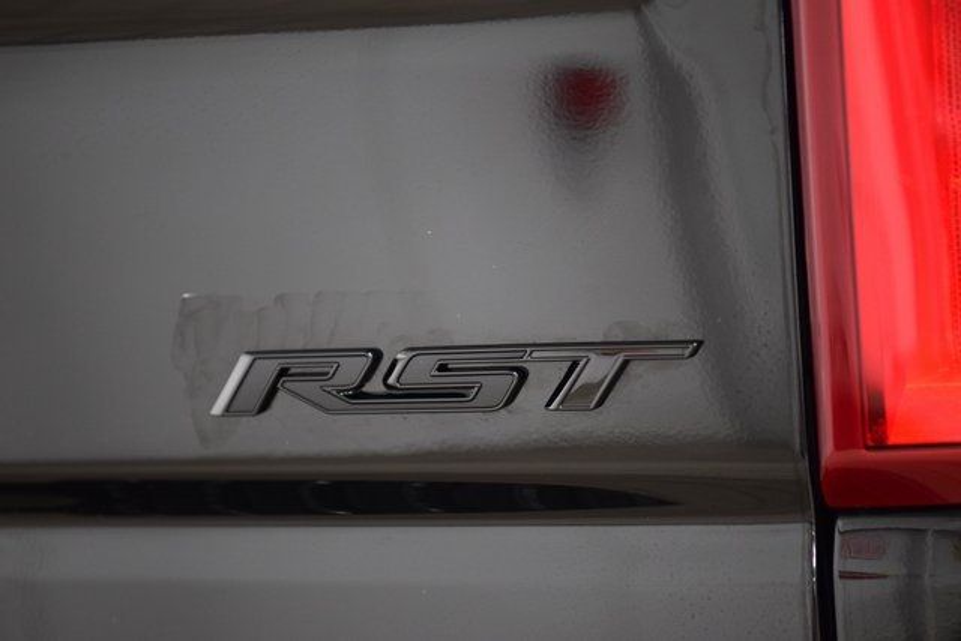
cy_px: 320
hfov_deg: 19.5
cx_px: 480
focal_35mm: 105
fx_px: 2803
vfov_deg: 13.0
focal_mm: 70
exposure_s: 1/30
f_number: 3.2
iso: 1600
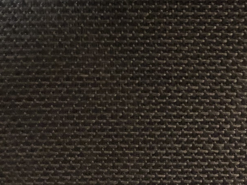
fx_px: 663
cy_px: -79
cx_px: 225
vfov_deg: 14.9
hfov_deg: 20.6
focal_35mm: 93
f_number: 1.8
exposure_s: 1/4
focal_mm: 4
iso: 250
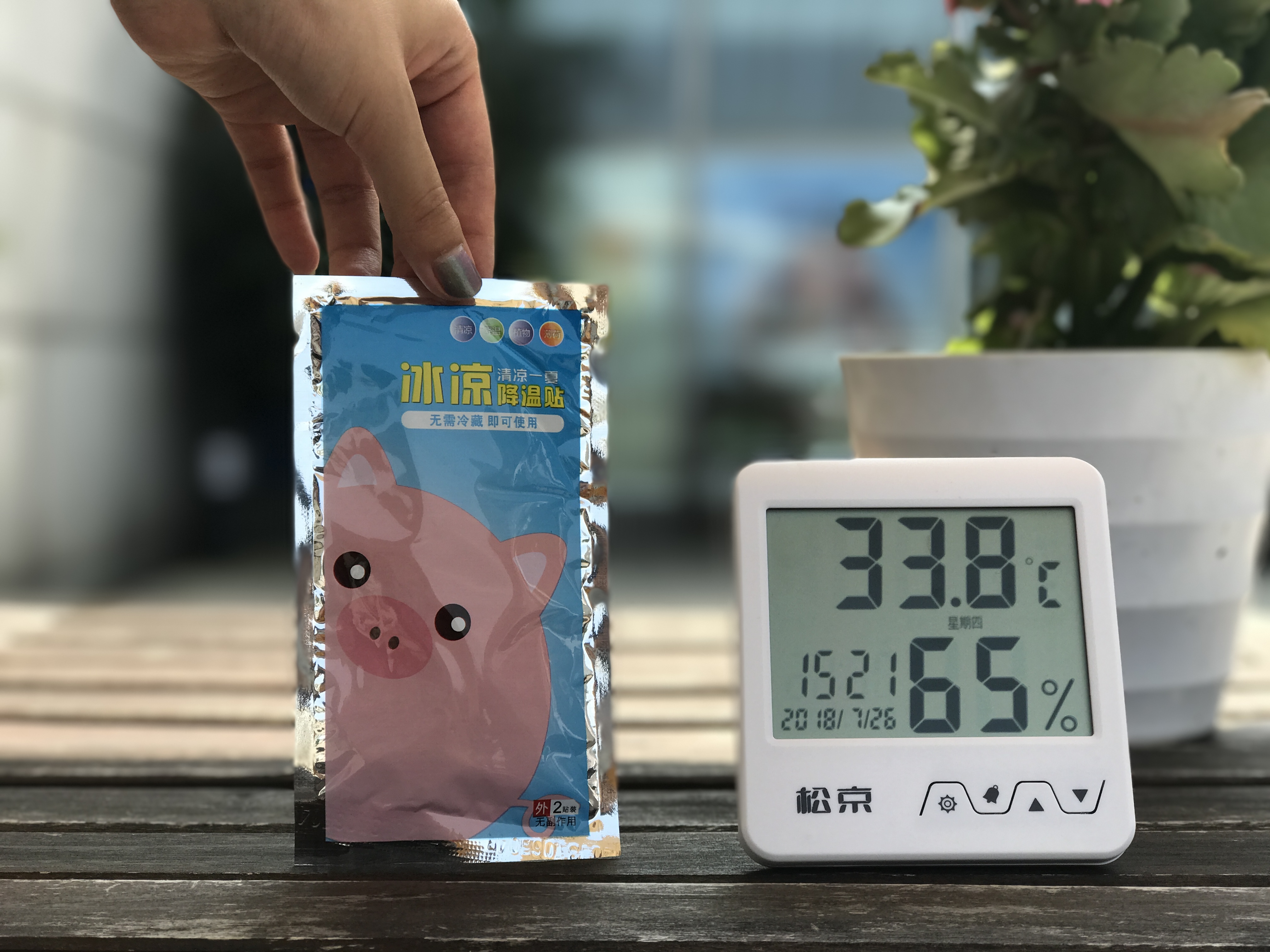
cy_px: 476
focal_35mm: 57
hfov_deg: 33.8
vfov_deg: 25.7
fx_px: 2091
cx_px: 635
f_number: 2.8
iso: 20
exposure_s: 1/389
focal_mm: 6.6
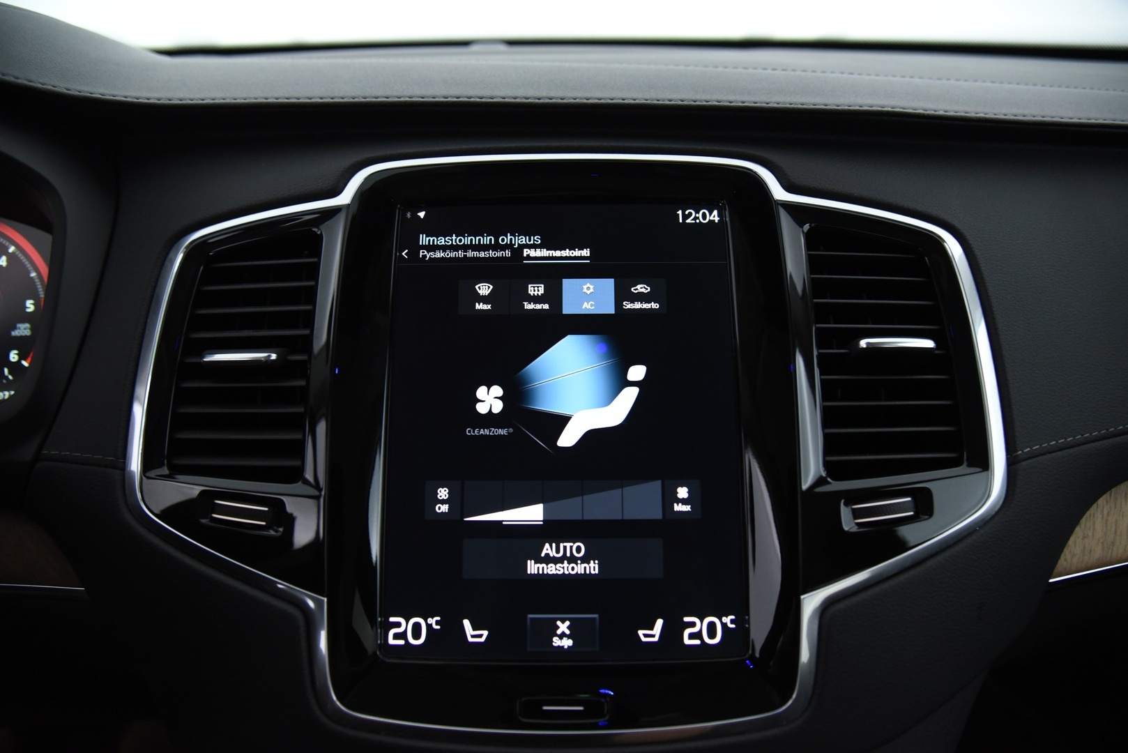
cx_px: 564
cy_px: 376
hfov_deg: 73.7
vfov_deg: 53.2
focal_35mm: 24
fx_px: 752
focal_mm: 24
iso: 4000
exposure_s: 1/50
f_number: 4
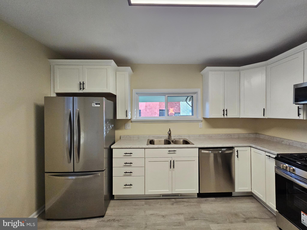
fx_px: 115
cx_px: 154
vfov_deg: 89.9
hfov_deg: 106.2
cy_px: 115
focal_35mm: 13
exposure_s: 1/60
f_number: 2.2
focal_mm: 2.2
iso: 160
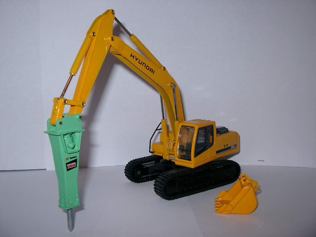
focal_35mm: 37
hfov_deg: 50.1
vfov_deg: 38.7
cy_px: 118
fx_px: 338
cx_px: 158
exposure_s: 1/60
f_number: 5
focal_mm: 7.6
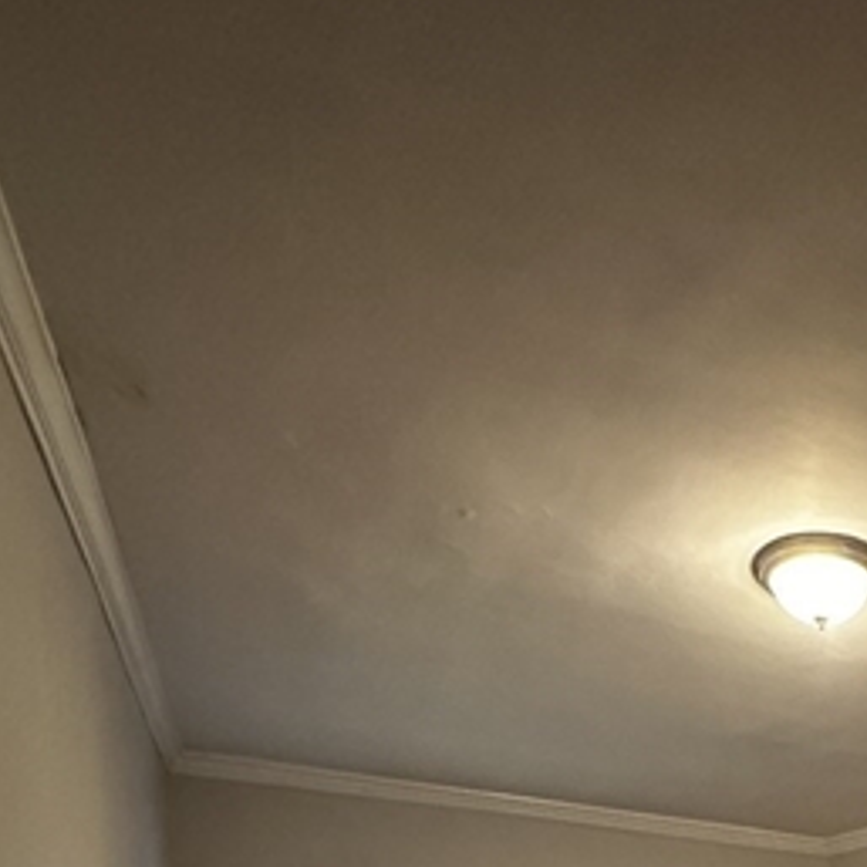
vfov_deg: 31.4
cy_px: 1194
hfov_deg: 38.7
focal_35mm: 37
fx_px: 1048
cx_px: 904
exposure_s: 1/60
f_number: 2.2
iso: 1000
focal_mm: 2.22
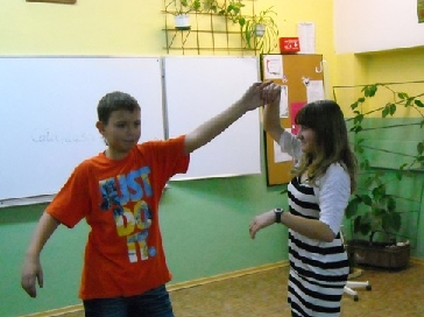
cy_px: 224
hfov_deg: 37.5
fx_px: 624
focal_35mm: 51
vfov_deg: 28.2
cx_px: 229
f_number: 2.8
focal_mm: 5.7
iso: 800
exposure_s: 1/84
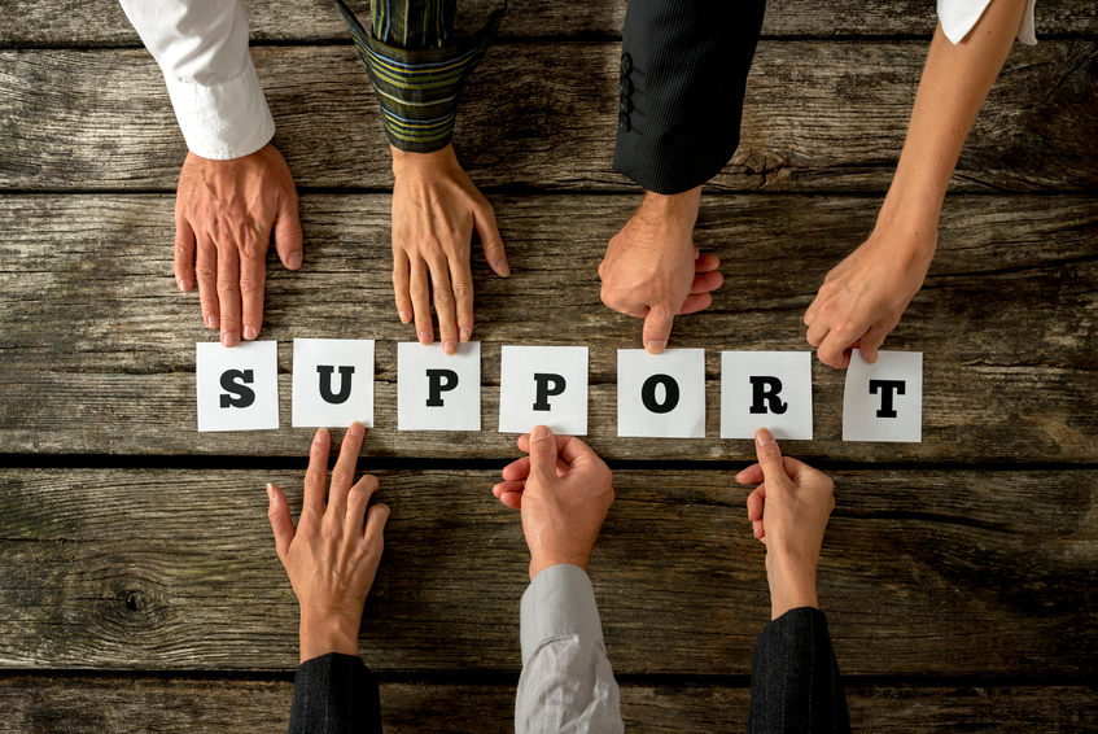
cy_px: 367
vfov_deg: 37.9
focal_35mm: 35
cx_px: 549
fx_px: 1068
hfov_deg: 54.4
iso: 100
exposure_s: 1/160
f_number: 10
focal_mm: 35
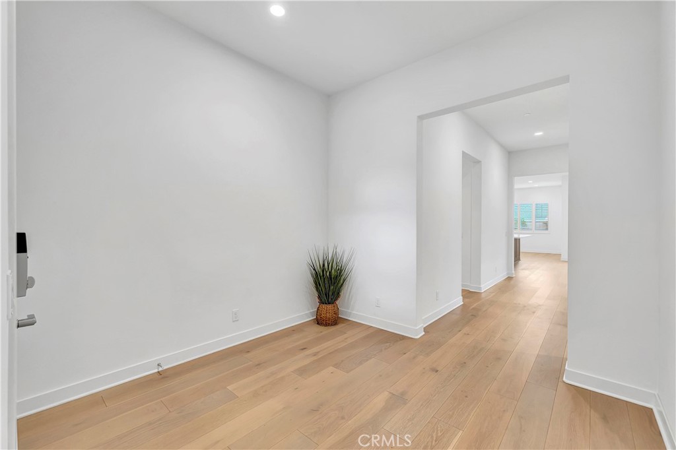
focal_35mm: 15
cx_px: 338
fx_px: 282
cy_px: 225
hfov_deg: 100.4
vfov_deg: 77.3
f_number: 5.6
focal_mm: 10
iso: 100
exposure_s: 1/8
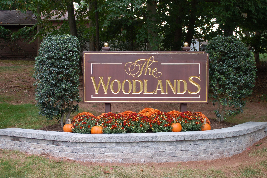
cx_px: 134
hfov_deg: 41.1
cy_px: 89
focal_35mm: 48
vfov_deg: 28.0
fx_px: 356
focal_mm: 32
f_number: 5.6
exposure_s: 1/100
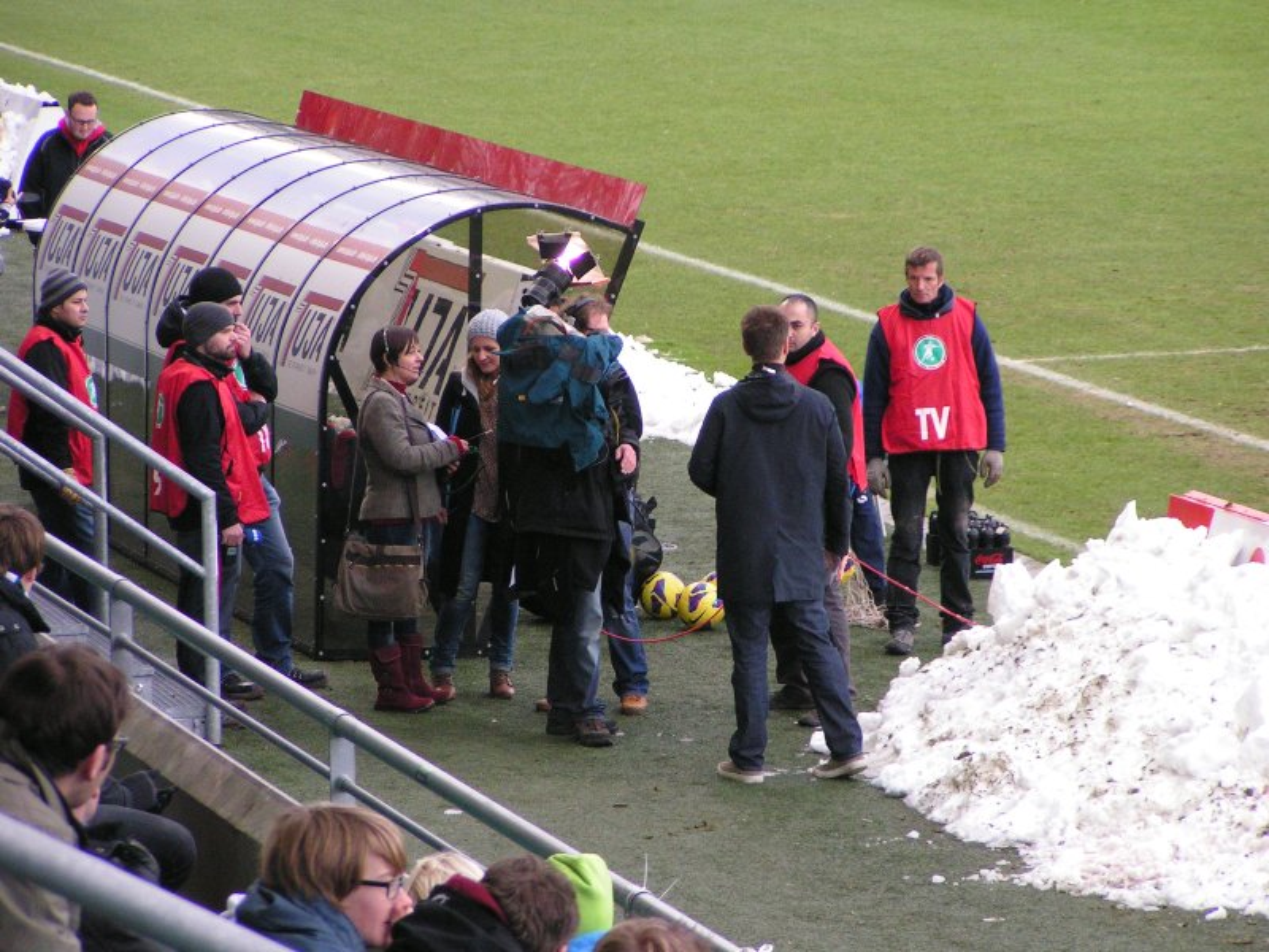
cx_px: 634
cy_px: 476
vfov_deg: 6.3
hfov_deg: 8.4
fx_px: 8652
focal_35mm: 236
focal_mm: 36.1
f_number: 3.5
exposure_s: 1/160
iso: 200
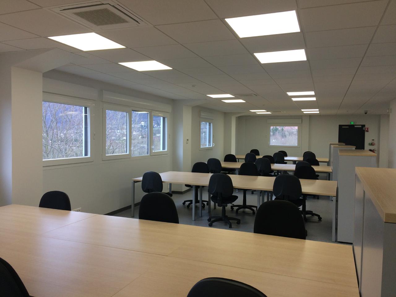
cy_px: 148
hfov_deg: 61.7
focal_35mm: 29
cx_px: 198
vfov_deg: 48.2
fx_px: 332
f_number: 2.2
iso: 50
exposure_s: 1/100
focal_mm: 4.15
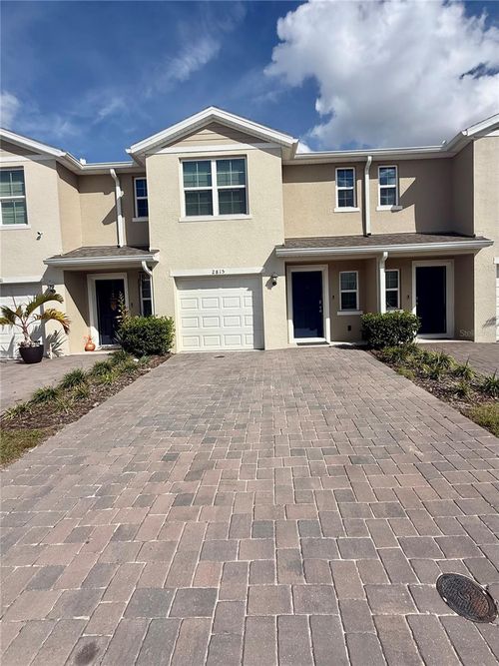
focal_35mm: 14
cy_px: 333
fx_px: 269
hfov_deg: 85.7
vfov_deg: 102.1
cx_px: 250
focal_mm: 2.22
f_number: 2.2
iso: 50
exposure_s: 1/5155
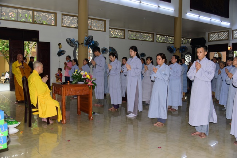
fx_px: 211
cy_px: 79
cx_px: 118
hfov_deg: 58.7
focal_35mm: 32
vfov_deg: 41.2
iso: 320
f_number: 4
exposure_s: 1/60
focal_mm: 32
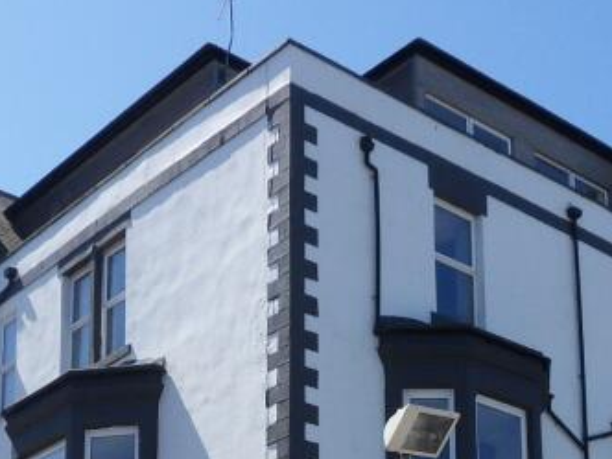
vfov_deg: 18.2
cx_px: 378
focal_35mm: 74
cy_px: 640
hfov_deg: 26.3
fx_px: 1308
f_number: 7.5
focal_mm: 4.2
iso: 80
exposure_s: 1/250
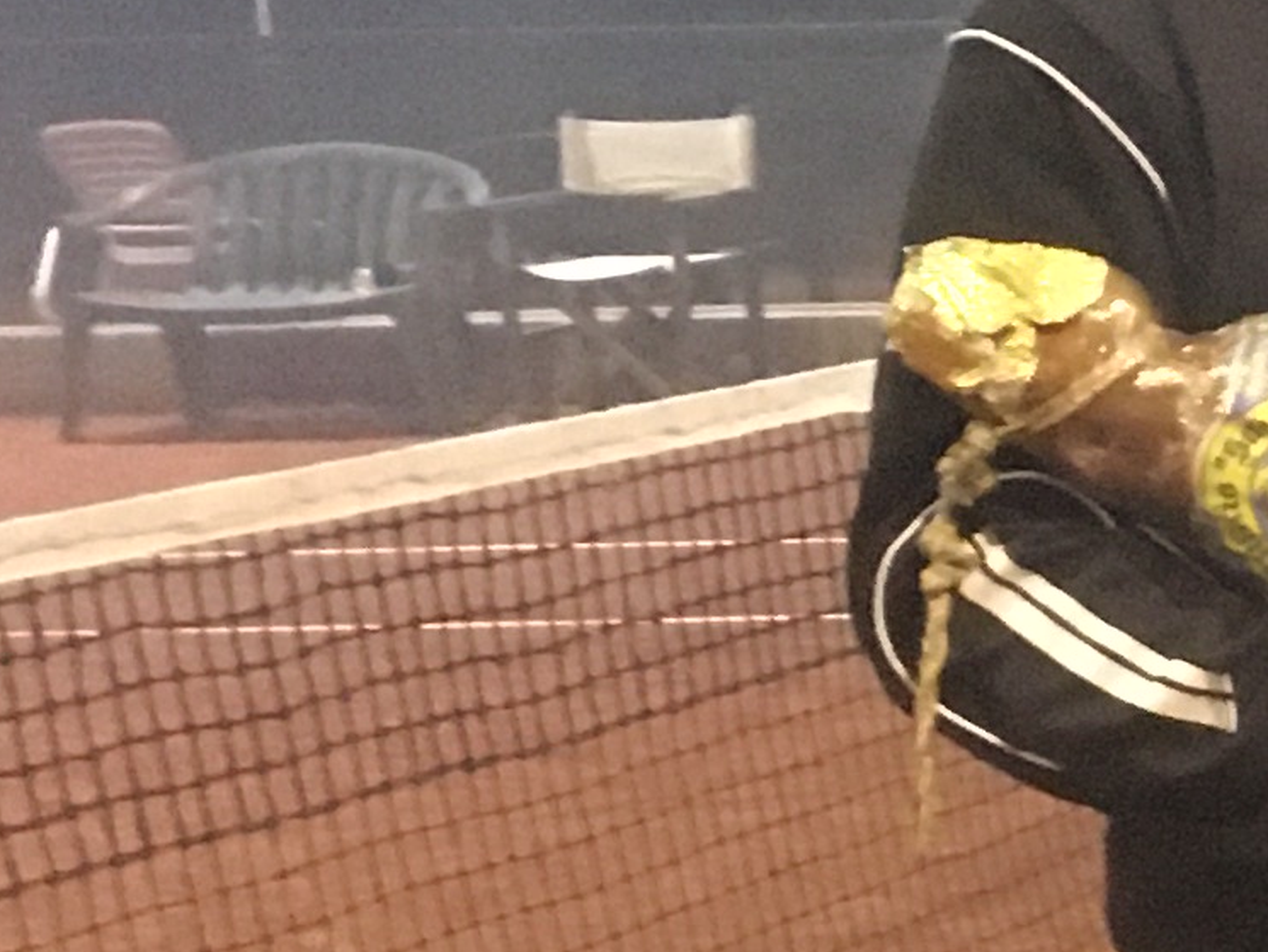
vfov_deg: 9.4
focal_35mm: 157
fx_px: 5752
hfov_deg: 10.9
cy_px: 843
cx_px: 2875
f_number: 2.2
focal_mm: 4.15
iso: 320
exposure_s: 1/17
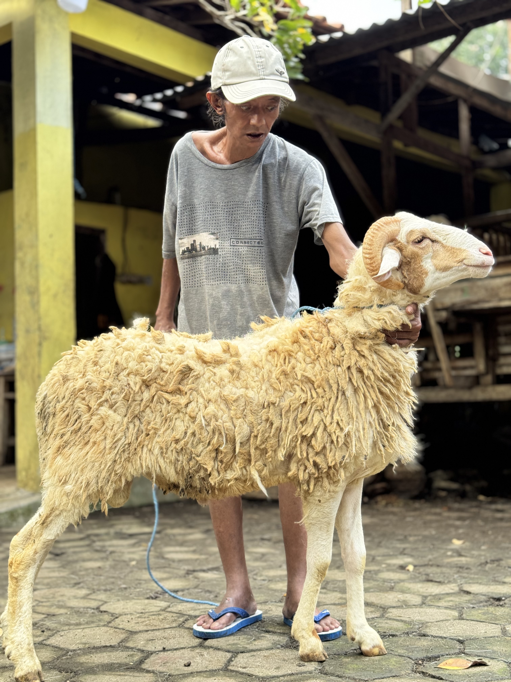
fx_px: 945
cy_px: 341
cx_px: 256
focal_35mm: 48
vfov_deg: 39.7
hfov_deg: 30.3
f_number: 1.78
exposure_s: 1/60
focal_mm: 6.76
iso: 100
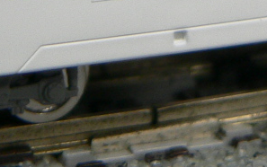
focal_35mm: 242
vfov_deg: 5.4
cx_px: 166
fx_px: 1762
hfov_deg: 8.7
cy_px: -128
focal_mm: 8.8
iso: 100
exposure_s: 1/10
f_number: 2.8
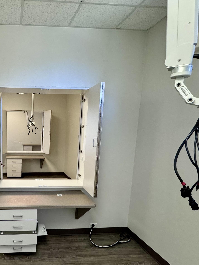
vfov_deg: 76.0
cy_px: 150
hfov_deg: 53.8
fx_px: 169
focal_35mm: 22
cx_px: 22
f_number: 2.2
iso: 250
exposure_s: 1/120
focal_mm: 2.22
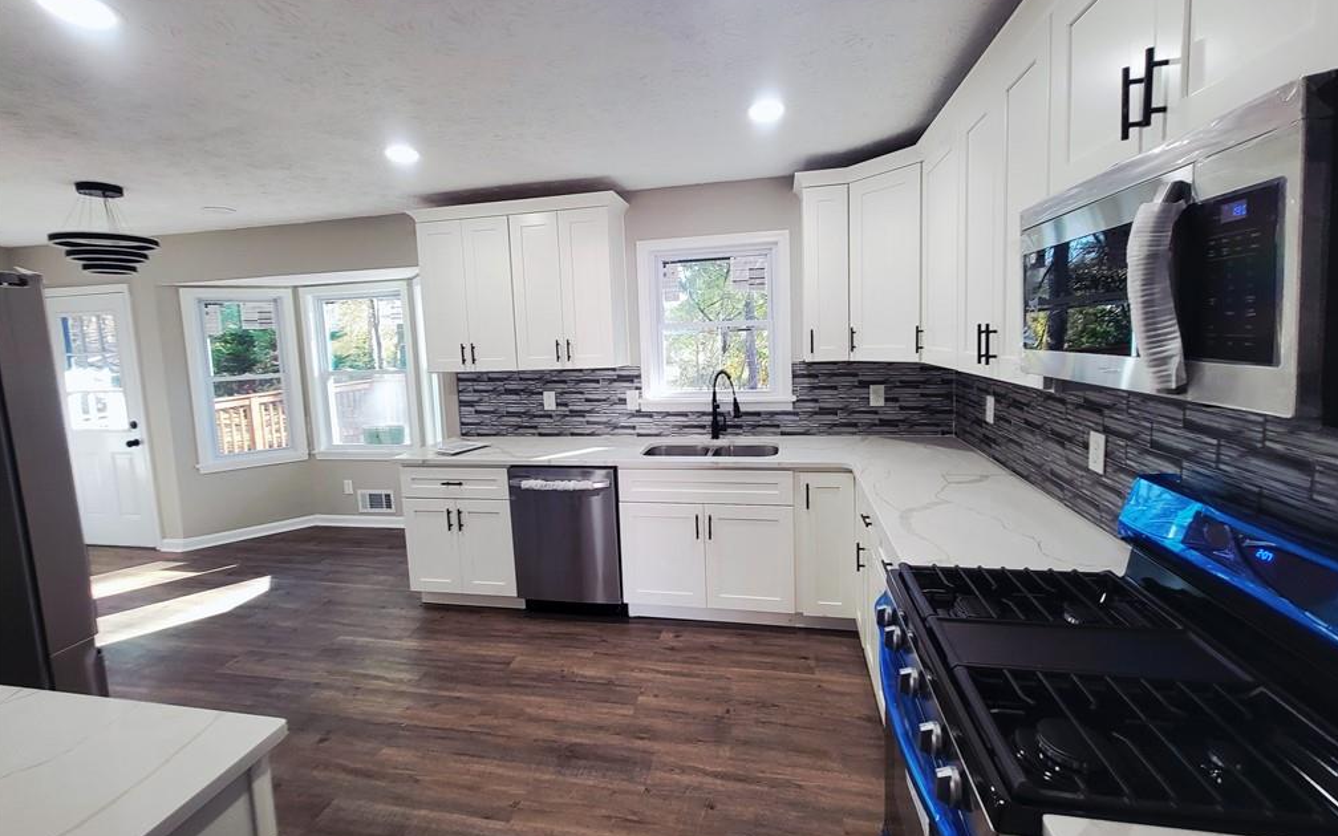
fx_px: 511
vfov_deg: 78.5
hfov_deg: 105.3
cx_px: 672
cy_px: 385
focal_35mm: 14
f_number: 2.2
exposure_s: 1/50.3
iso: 125
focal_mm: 2.2
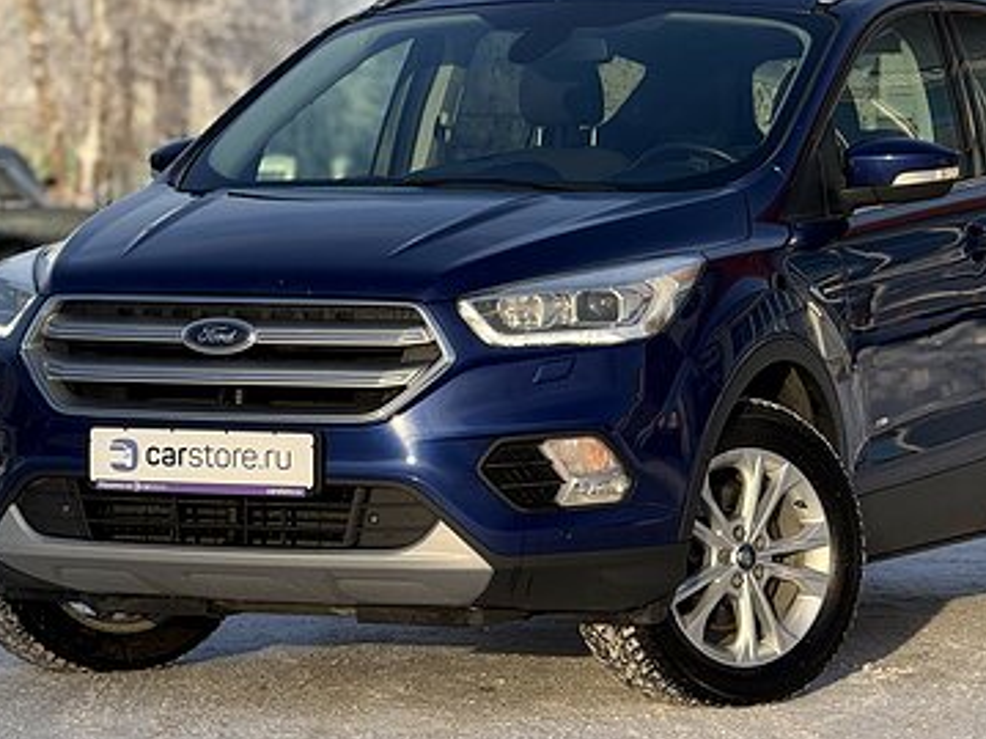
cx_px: 582
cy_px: 404
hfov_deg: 10.8
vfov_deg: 8.1
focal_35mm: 183
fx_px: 5211
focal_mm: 15.66
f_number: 2.8
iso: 64
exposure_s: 1/1033
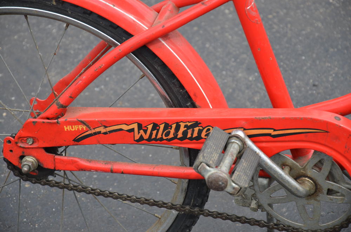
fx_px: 1532
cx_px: 176
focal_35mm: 158
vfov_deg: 8.7
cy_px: 116
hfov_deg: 13.1
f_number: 6.3
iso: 200
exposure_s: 1/160
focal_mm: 105
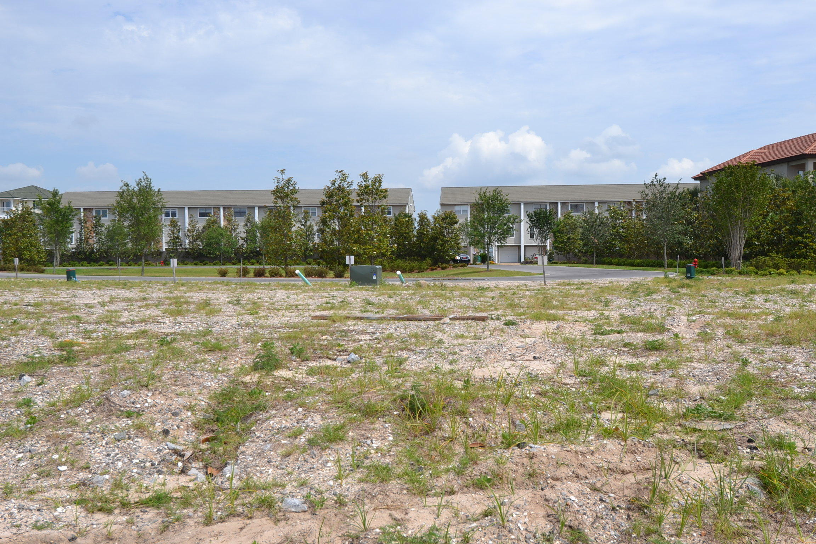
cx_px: 408
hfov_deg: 53.1
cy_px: 272
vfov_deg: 36.9
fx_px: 816
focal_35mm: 36
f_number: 9
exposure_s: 1/320
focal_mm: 24
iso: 100
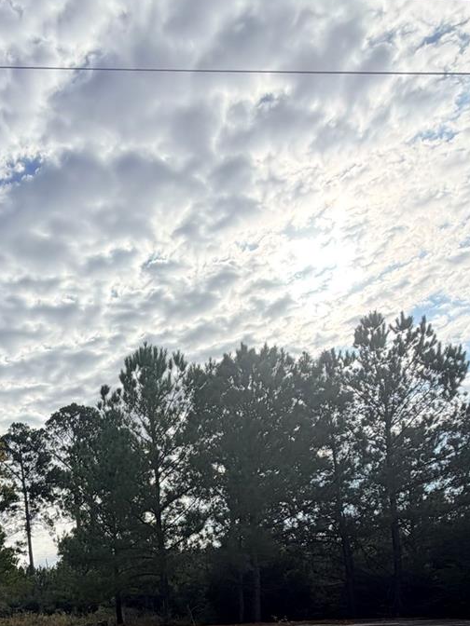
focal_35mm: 32
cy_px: 599
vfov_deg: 48.7
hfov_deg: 40.6
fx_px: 579
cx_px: 41
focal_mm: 2.22
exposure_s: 1/1368
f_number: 2.2
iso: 20
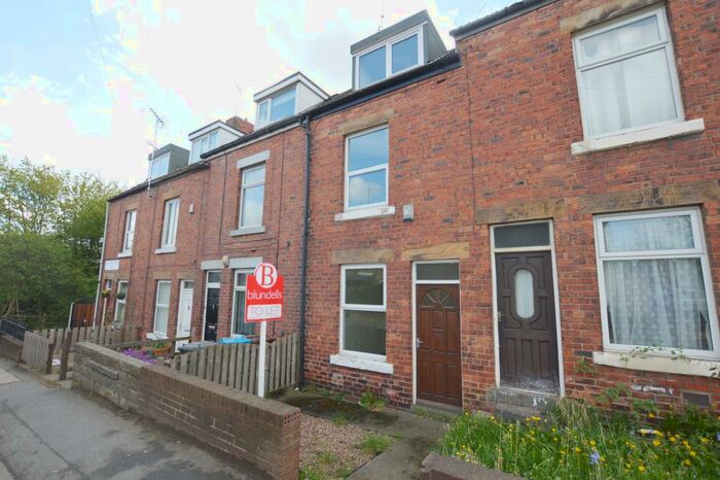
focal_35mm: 15
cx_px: 360
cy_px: 240
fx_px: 300
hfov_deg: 100.4
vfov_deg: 77.3
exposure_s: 1/200
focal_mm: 10
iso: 100
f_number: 5
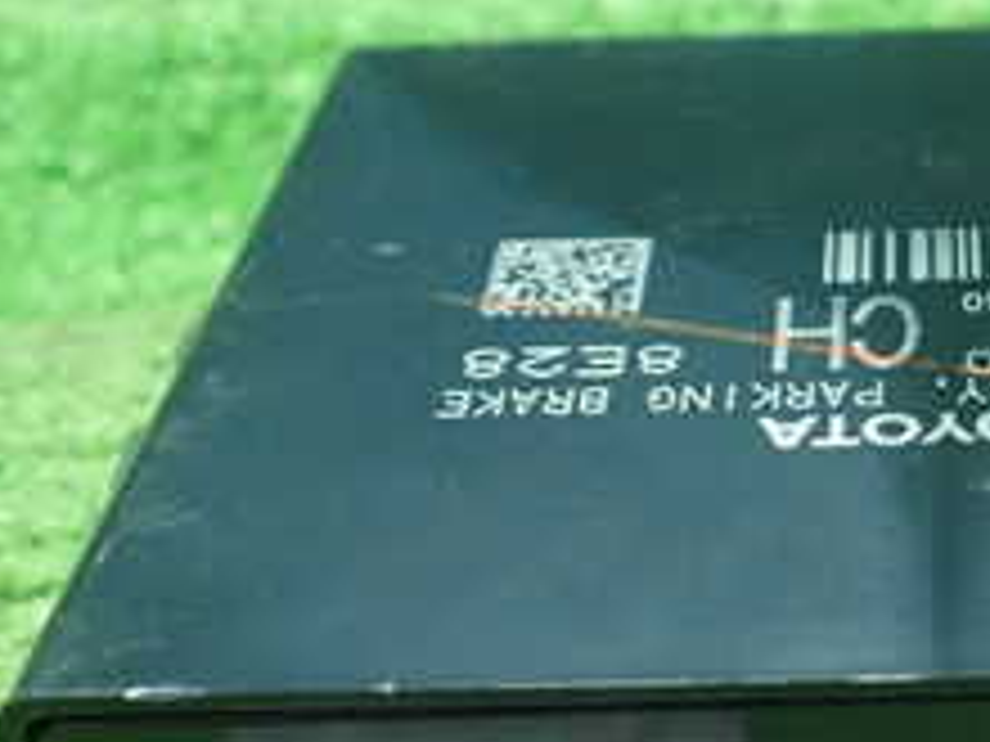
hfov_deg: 22.9
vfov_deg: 17.9
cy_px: 567
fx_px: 2345
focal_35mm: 82
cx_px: 986
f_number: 2.3
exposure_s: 1/125
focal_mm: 5.5
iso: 800
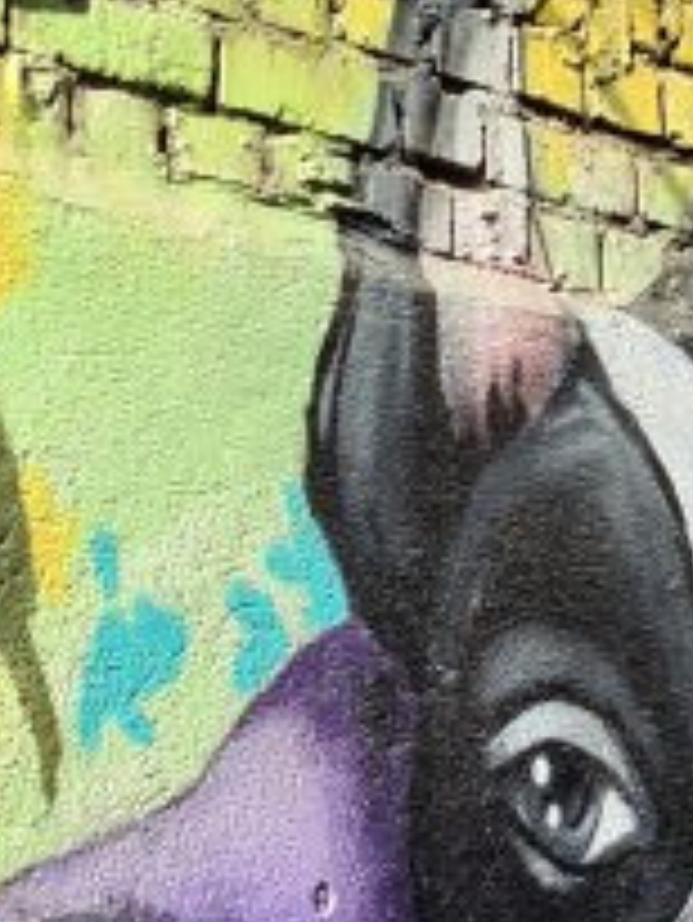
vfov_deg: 15.3
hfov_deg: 11.5
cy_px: 1039
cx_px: -279
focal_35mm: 125
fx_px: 3333
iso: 50
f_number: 1.8
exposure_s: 1/448
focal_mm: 7
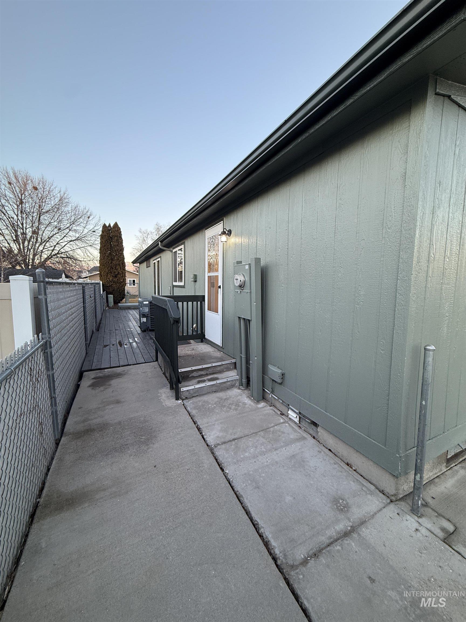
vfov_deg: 102.1
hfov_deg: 85.7
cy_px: 311
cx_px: 233
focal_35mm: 14
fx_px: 251
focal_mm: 2.22
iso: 125
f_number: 2.2
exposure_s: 1/99
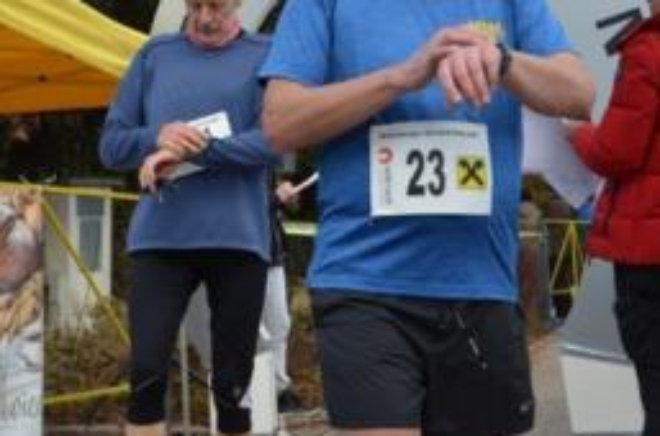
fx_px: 1390
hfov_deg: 26.7
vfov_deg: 17.8
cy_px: 138
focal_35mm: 76
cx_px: 267
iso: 500
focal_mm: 26
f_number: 4
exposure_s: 1/1000
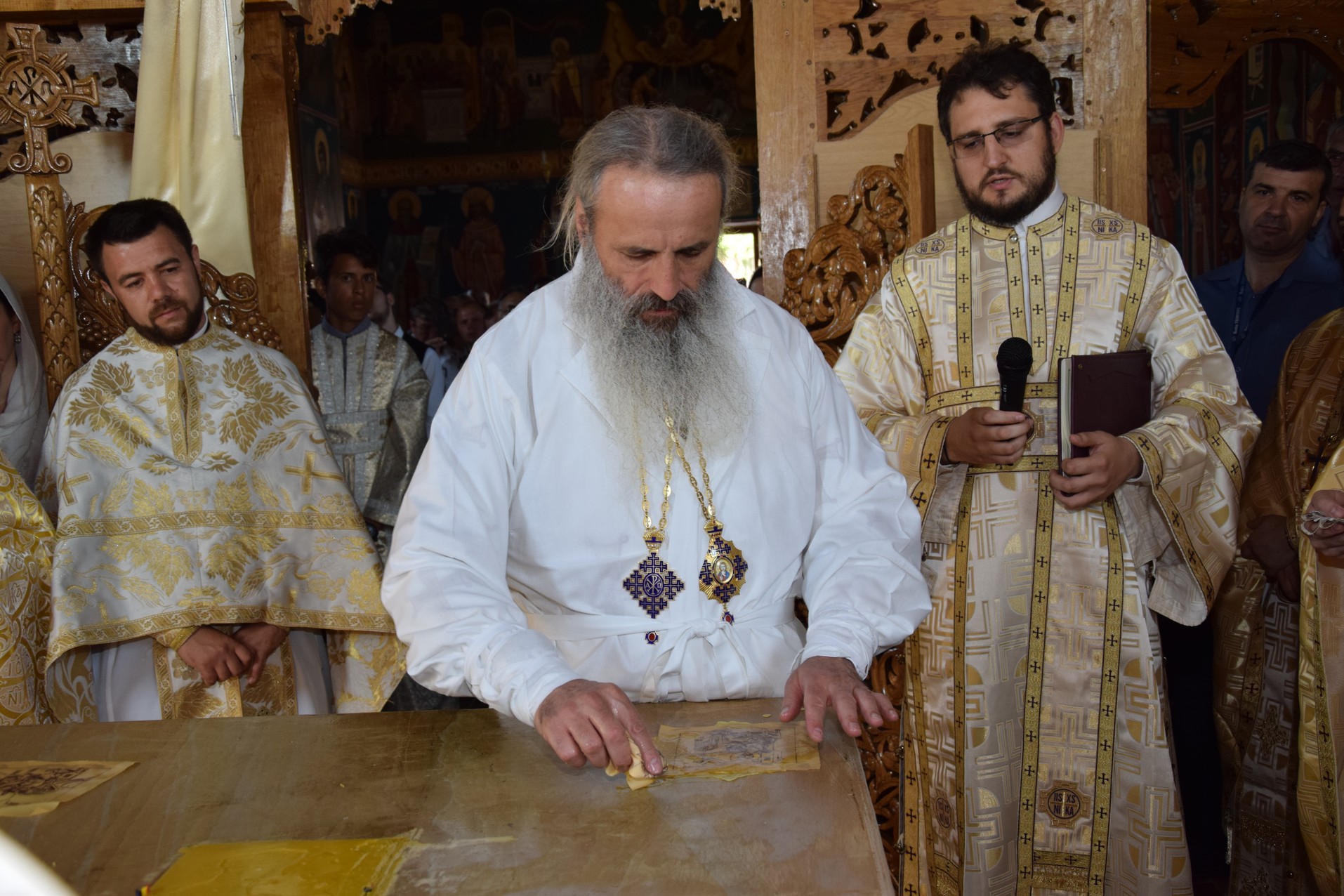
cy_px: 448
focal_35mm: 39
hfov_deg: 49.6
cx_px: 672
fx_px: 1456
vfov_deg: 34.2
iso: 500
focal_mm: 26
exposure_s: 1/80
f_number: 5
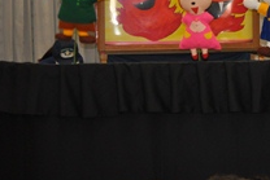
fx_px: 1066
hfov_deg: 14.2
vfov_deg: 9.6
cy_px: 12
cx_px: 261
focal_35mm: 142
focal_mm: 44
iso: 800
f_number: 5.3
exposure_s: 1/60
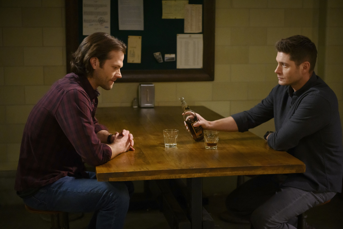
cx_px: 173
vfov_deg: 20.3
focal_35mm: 67
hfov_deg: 30.1
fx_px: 638
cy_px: 116
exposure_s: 1/60
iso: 4000
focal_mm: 66
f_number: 2.8
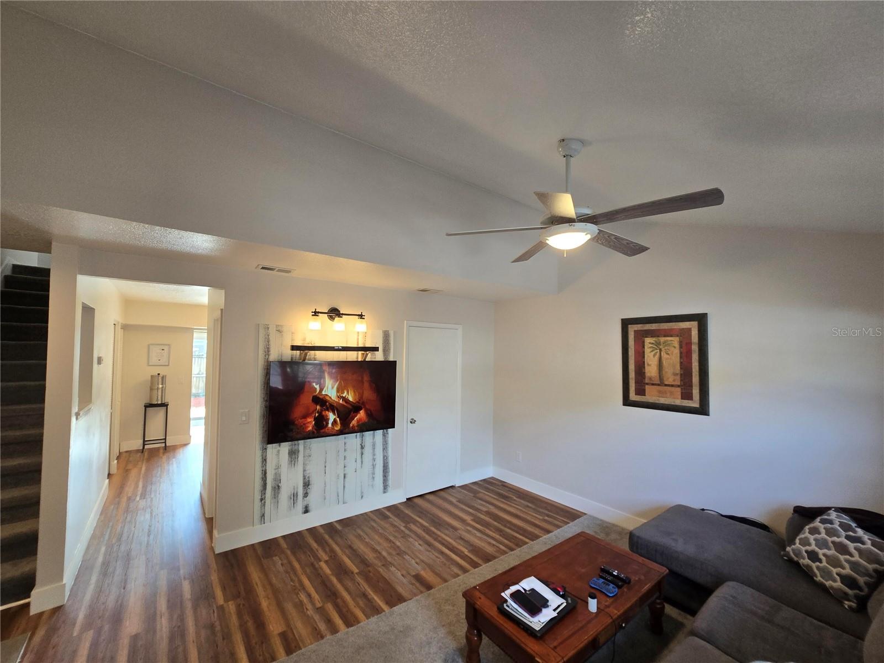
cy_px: 332
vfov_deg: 89.9
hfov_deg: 106.2
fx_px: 332
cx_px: 442
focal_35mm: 13
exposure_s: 1/60
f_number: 2.2
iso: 100
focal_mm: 2.2
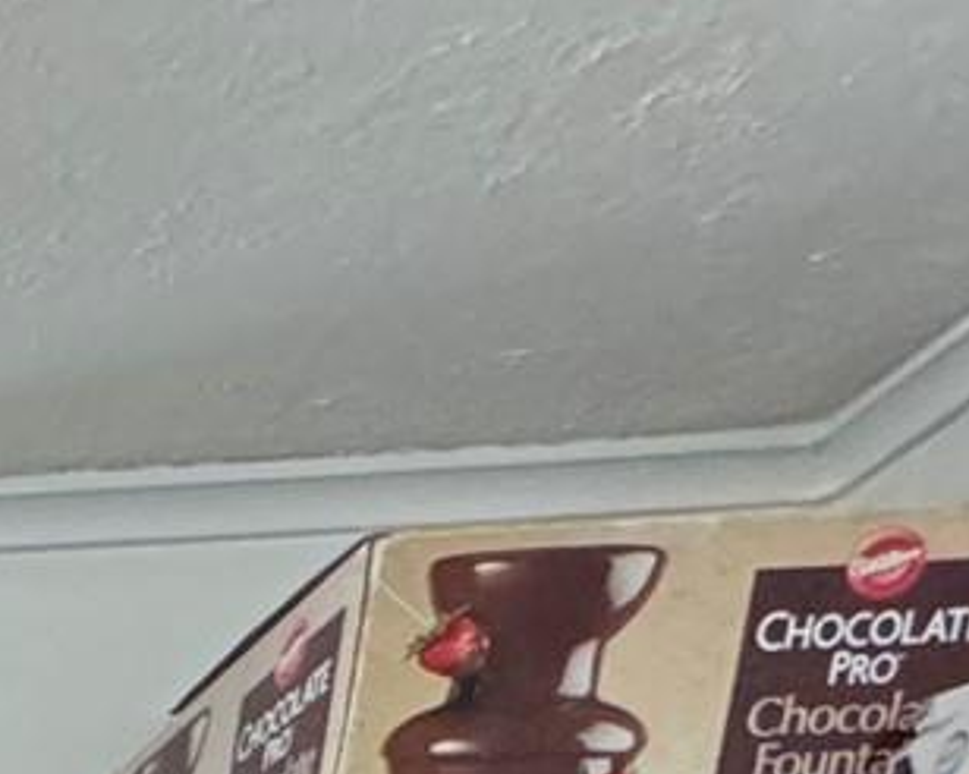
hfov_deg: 13.1
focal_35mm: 91
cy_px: 2313
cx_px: -1589
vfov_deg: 11.0
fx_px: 2608
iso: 400
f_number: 2.2
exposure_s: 1/60
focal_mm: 2.22
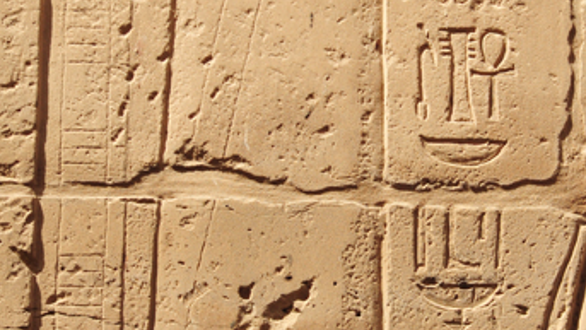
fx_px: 7117
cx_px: 403
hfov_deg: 4.7
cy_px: 227
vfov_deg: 2.7
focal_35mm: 458
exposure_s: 1/500
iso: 800
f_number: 11
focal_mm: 200
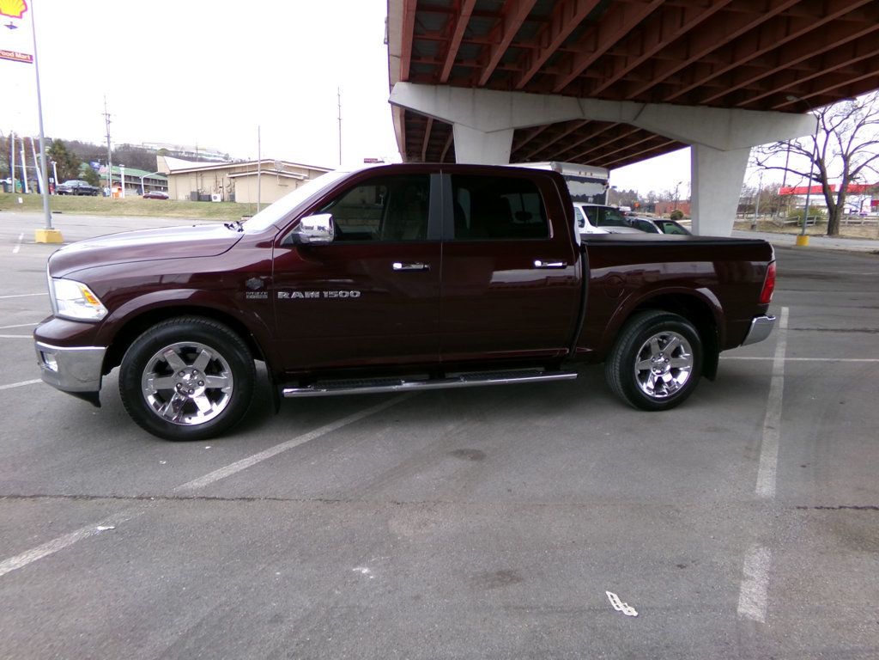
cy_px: 330
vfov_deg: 56.8
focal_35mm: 24
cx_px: 440
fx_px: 609
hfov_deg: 71.6
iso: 100
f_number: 3.7
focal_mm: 4.3
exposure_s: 1/75
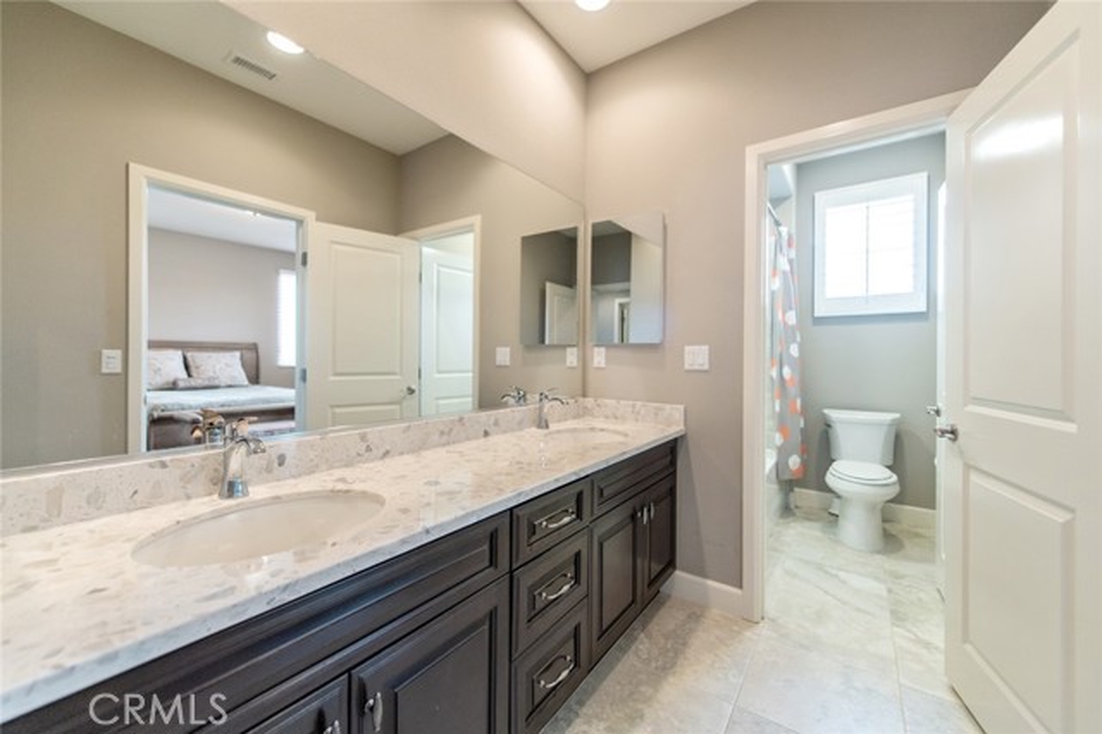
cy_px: 367
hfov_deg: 104.3
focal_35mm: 14
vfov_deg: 81.1
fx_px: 428
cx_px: 551
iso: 450
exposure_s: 1/125
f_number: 2.8
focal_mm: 14
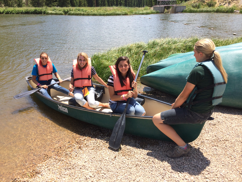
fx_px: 210
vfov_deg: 46.8
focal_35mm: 30
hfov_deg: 60.0
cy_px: 91
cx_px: 121
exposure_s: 1/1208
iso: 32
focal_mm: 4.12
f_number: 2.2
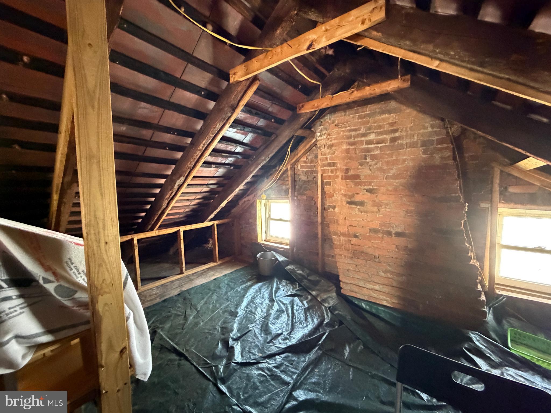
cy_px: 206
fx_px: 223
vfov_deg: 85.7
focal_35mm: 14
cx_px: 276
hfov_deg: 102.1
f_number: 2.2
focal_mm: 2.22
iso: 1250
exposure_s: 1/60
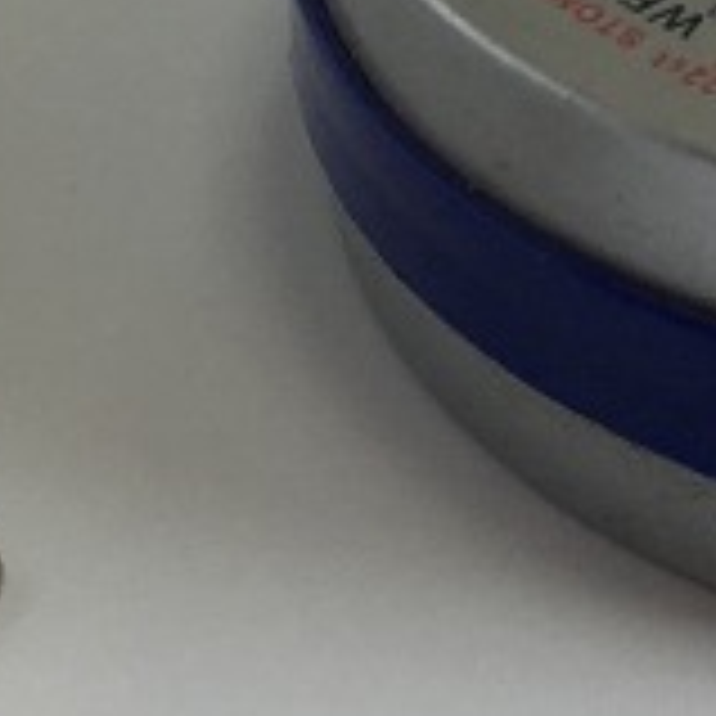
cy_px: -293
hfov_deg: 10.7
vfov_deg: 10.5
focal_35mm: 161
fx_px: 3768
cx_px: -50
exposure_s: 1/50
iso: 25
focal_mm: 4.15
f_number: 2.2
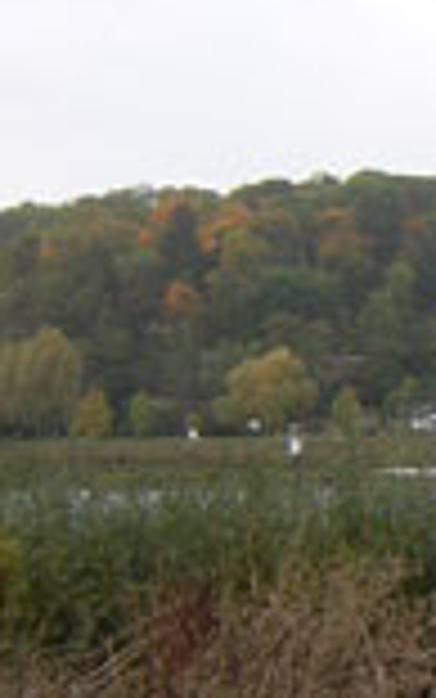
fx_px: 2108
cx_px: 791
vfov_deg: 18.8
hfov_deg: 11.0
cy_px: 333
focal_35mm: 111
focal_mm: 4.7
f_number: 2.6
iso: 100
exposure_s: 1/211
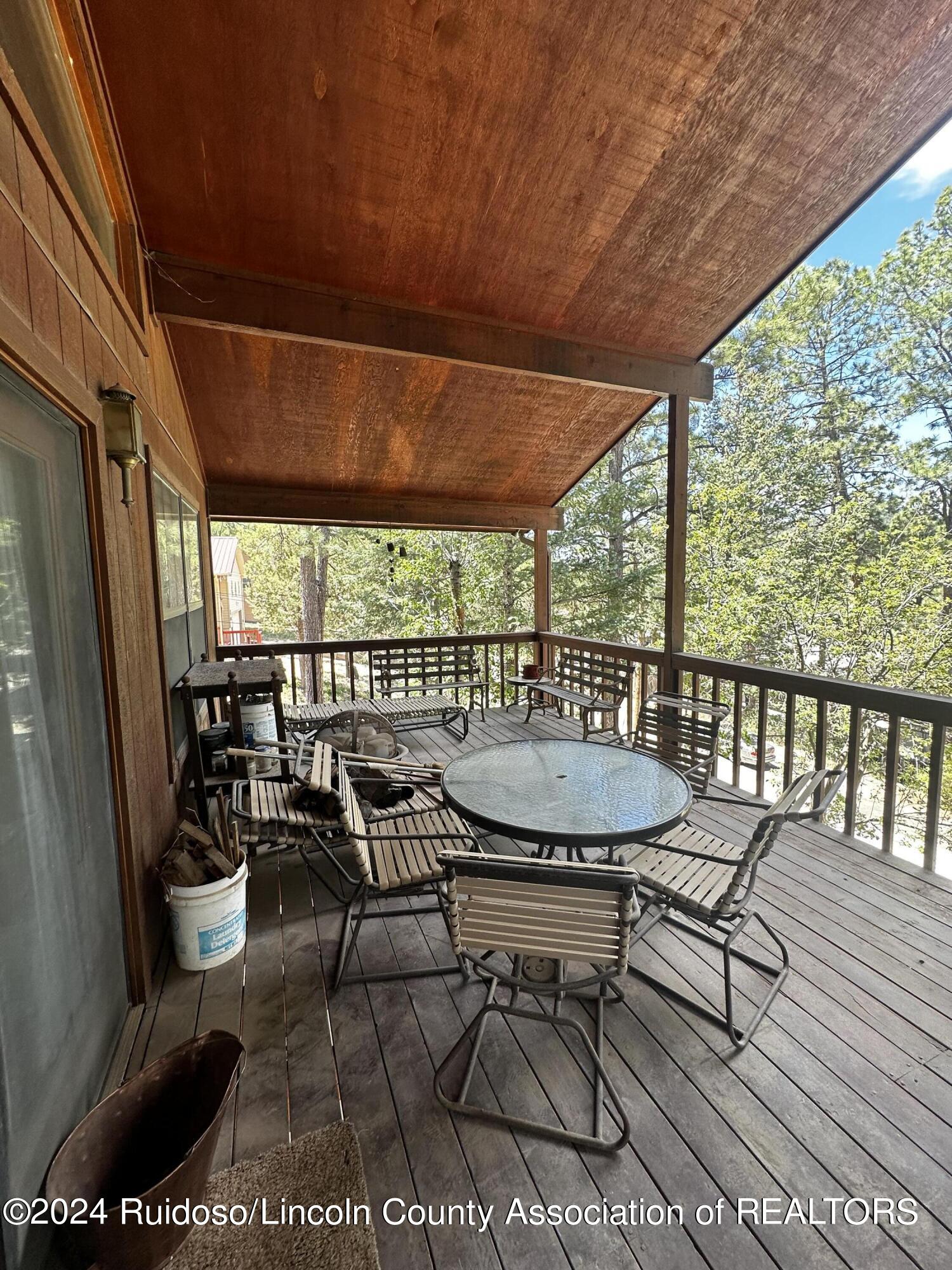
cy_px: 635
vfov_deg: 102.1
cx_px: 476
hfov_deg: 85.7
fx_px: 513
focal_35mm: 14
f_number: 2.2
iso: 40
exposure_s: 1/99
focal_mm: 2.22
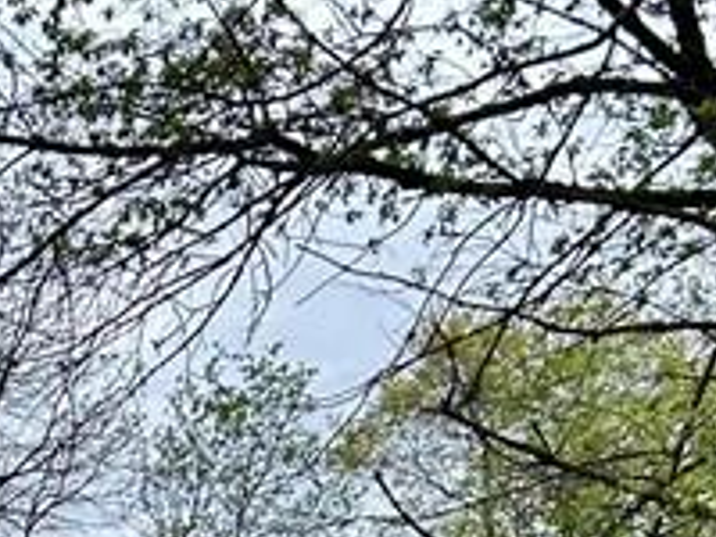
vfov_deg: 10.3
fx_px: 2751
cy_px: 1045
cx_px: -276
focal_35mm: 133
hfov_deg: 14.1
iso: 50
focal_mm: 5.7
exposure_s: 1/1511
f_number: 1.5
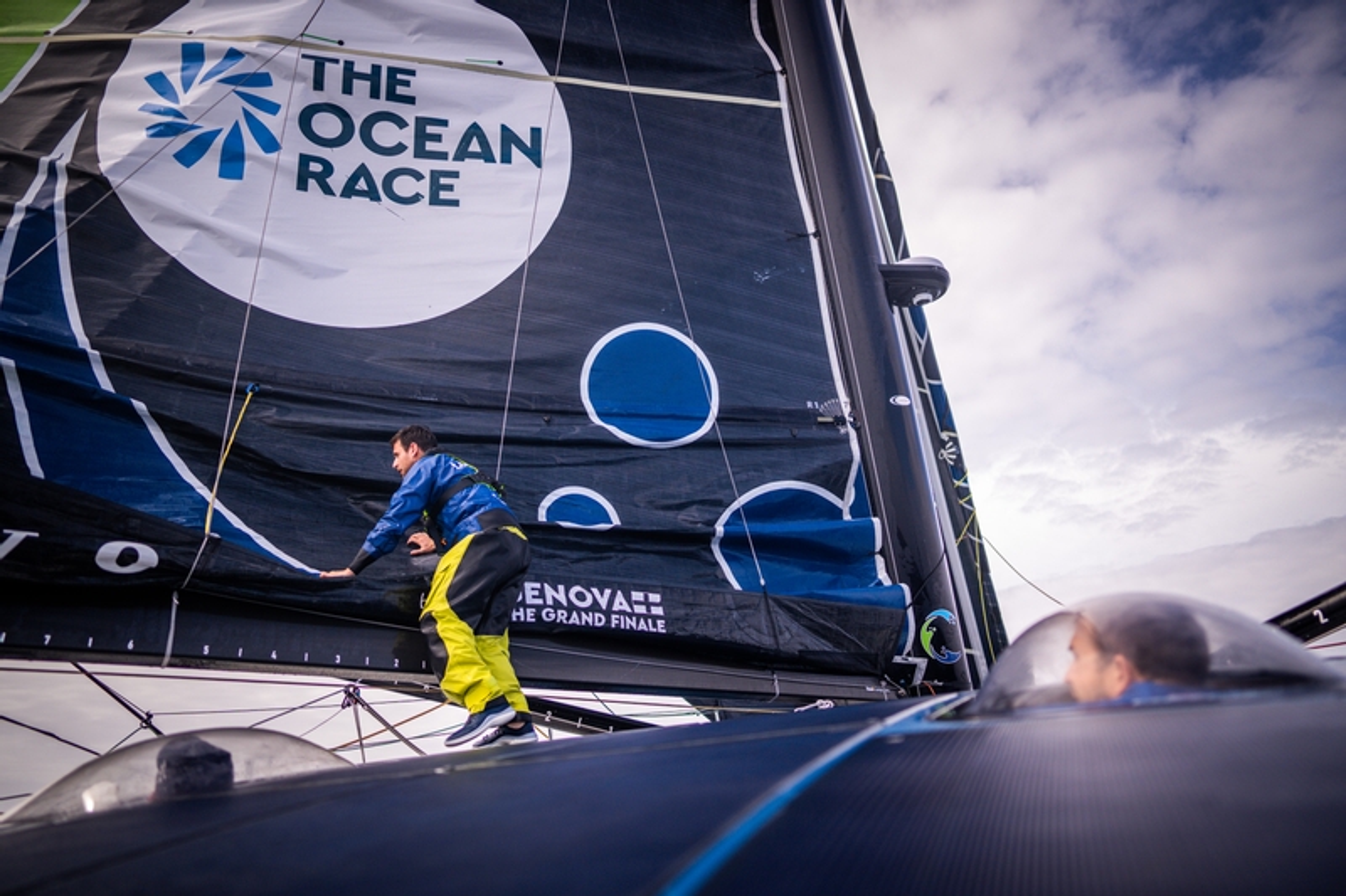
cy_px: 448
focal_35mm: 24
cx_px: 673
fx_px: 897
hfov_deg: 73.8
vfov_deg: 53.1
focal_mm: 24
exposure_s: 1/1250
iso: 250
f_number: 1.4
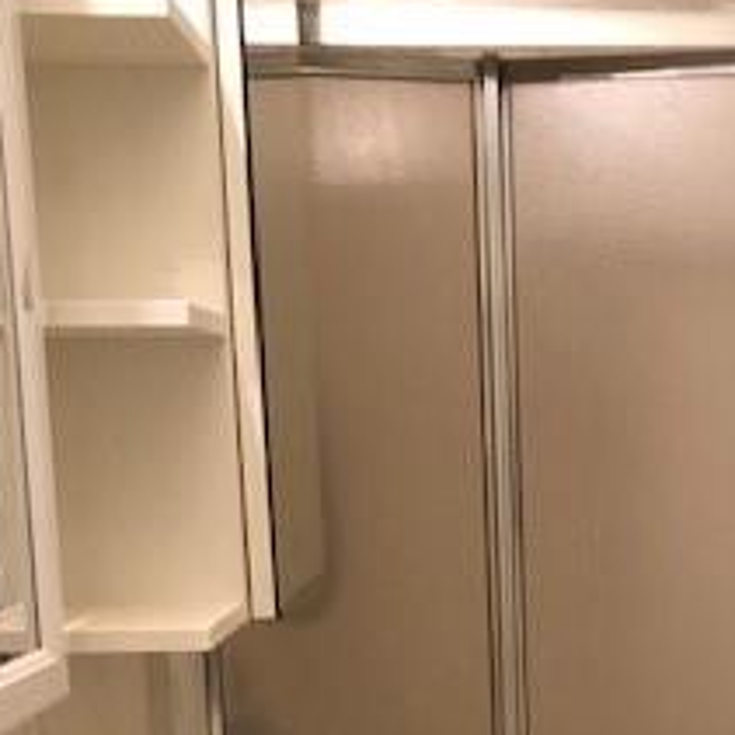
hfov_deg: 22.4
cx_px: 683
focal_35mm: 75
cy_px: 853
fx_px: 1802
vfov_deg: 21.6
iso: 40
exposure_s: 1/17
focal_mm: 3.99
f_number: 1.8
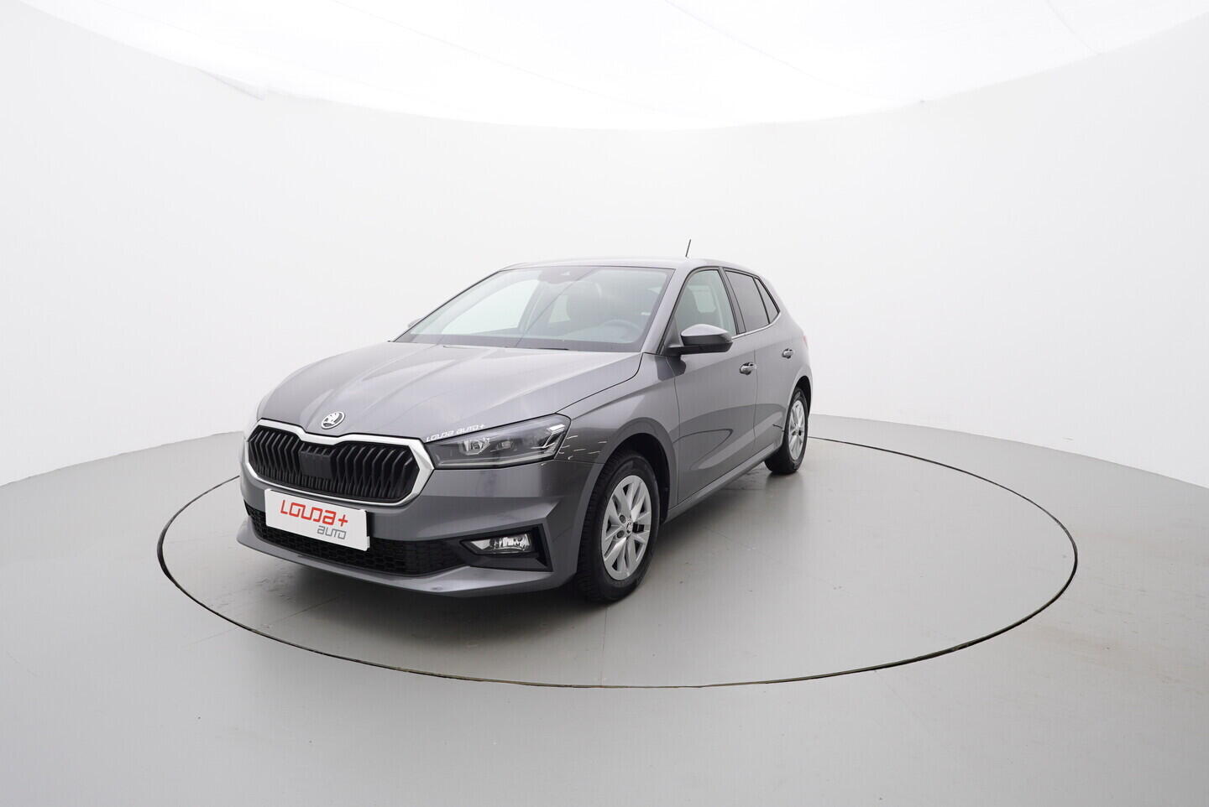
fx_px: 756
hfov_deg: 77.3
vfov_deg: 56.2
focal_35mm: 22
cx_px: 604
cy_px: 404
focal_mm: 15
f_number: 5
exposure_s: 1/80
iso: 200
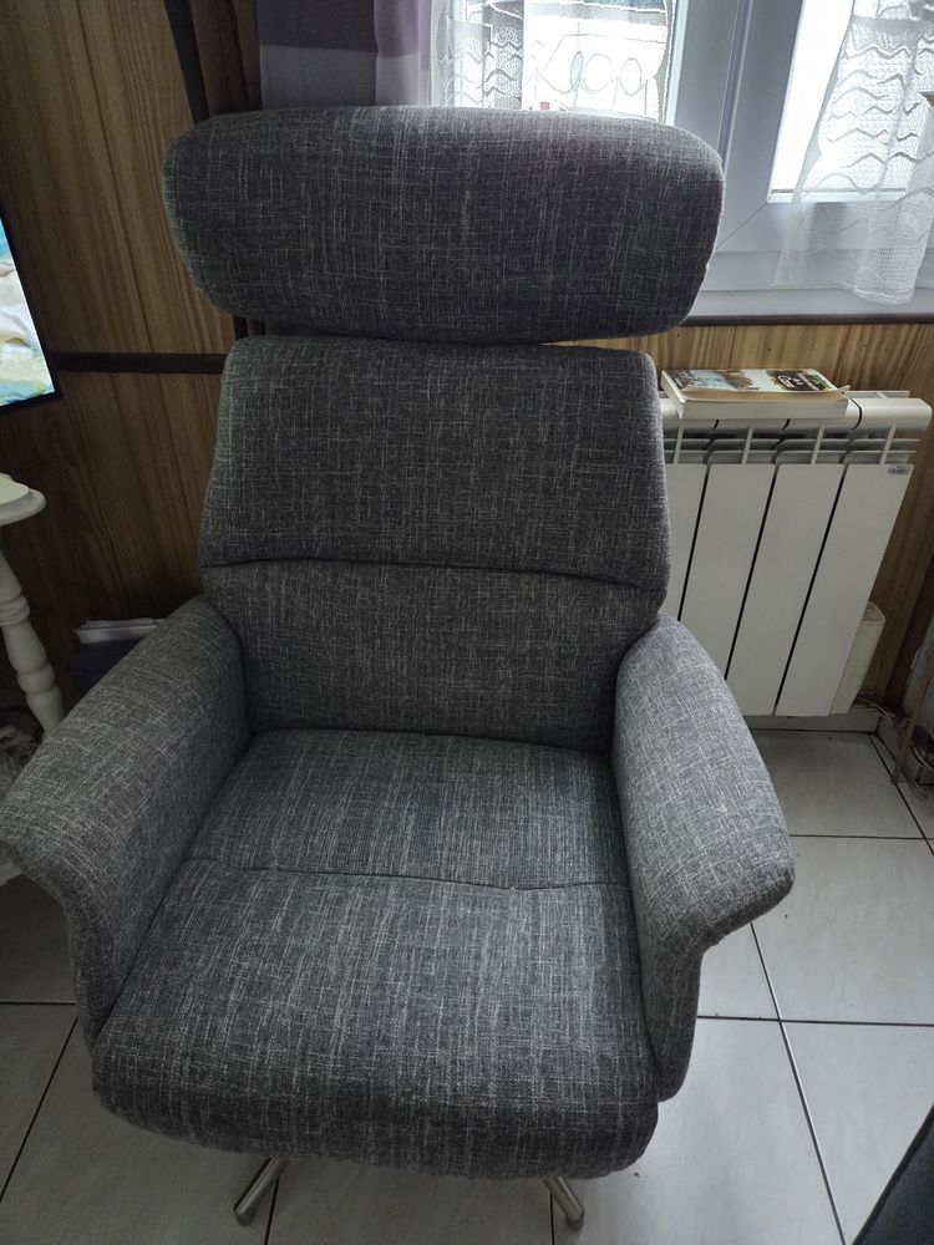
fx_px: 827
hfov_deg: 58.9
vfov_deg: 73.9
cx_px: 467
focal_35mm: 23
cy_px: 622
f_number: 1.8
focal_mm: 5.4
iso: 2000
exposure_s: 1/50
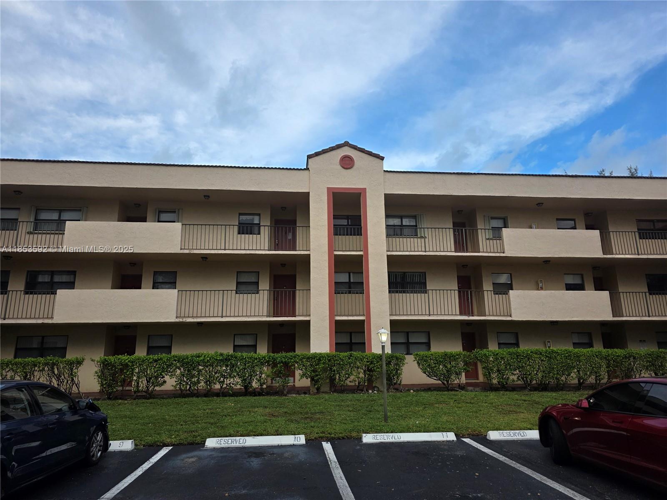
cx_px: 334
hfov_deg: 73.9
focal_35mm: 23
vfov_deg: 58.9
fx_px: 443
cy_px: 250
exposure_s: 1/359
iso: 32
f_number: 1.7
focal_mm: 6.3
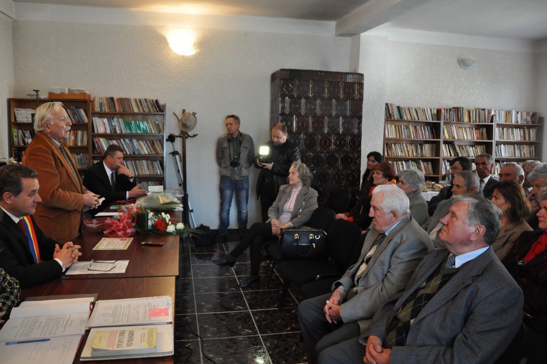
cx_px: 274
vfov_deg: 47.8
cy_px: 182
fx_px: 410
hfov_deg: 67.4
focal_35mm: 27
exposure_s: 1/60
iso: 1600
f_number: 4
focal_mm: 18
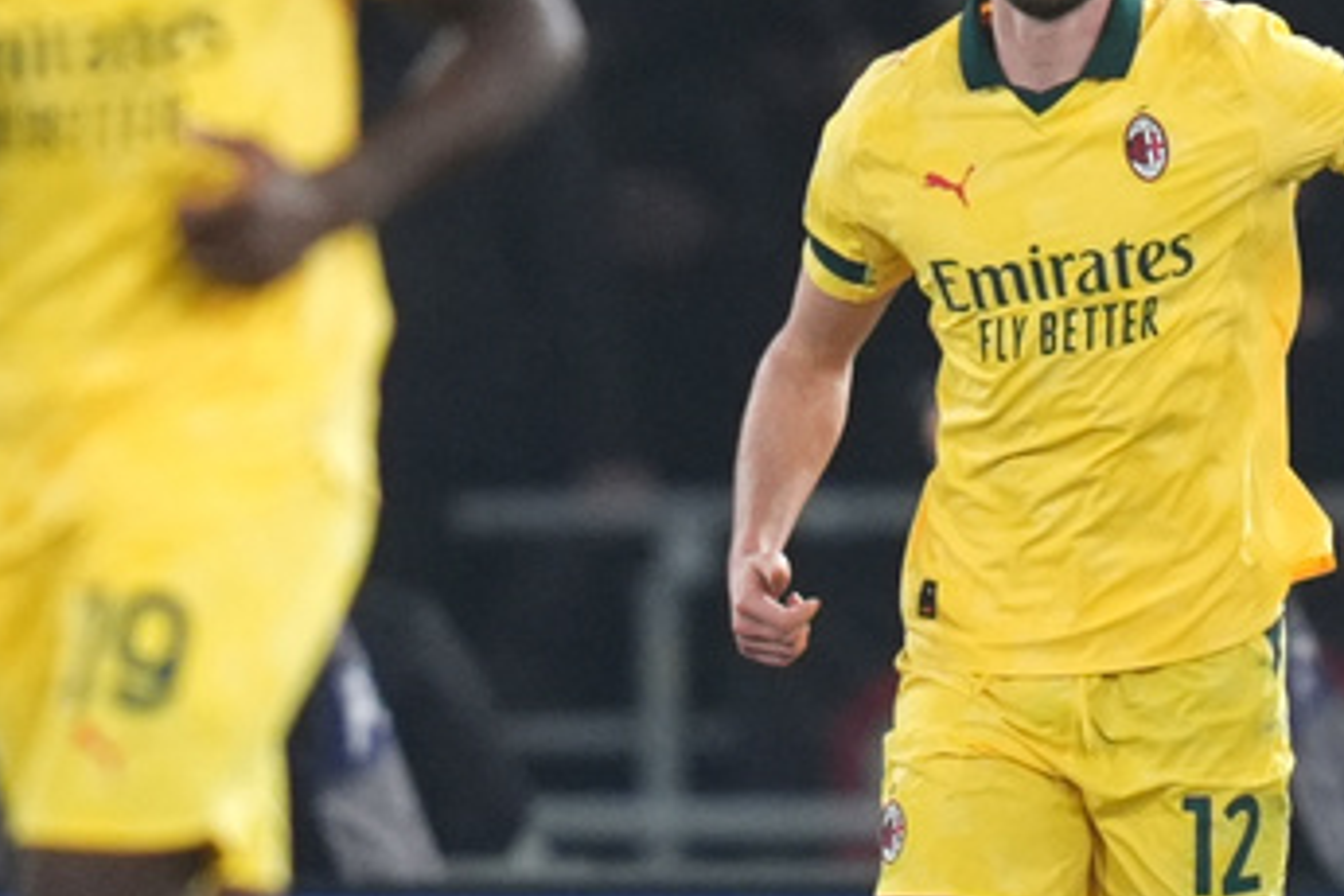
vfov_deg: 1.2
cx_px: 1239
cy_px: 501
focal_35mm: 1188
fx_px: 44349
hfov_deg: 1.7
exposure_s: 1/1600
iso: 2000
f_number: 3.2
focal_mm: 400
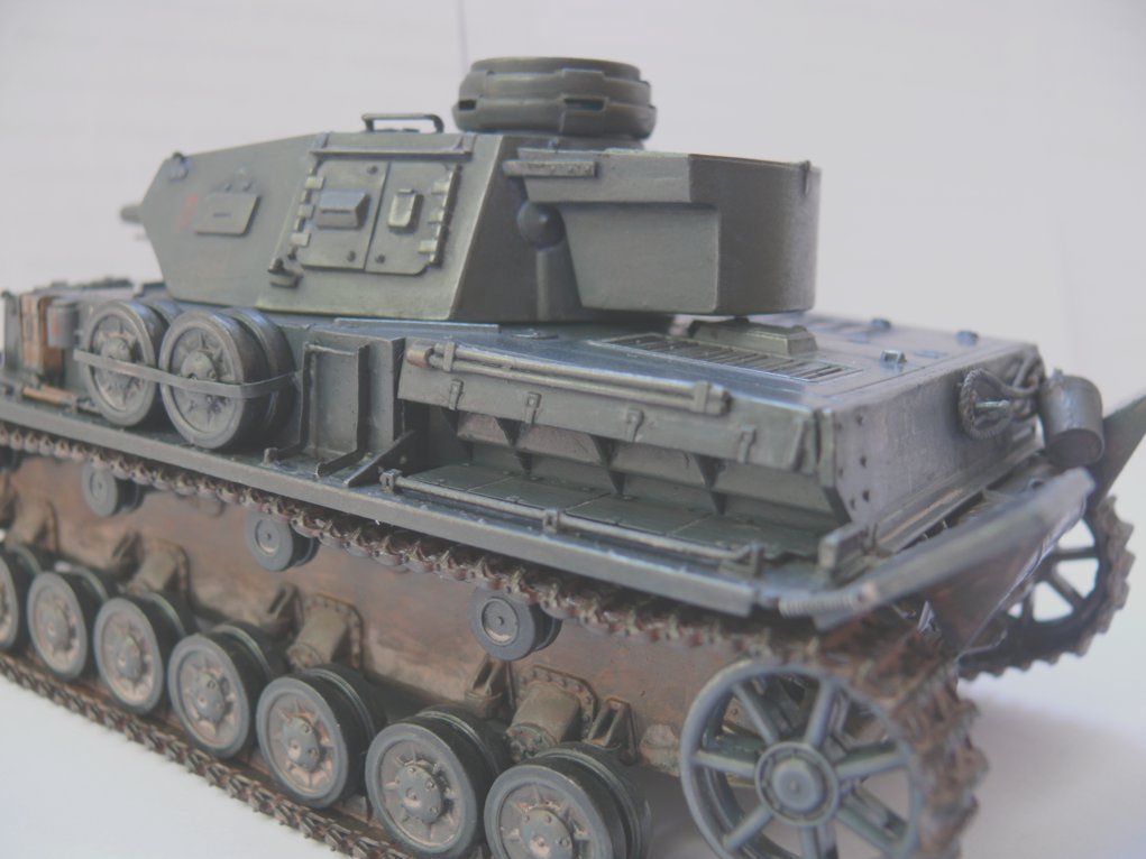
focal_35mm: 35
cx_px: 573
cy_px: 430
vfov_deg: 40.7
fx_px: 1159
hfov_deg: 52.6
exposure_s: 1/30
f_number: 2.8
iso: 100
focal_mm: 7.4
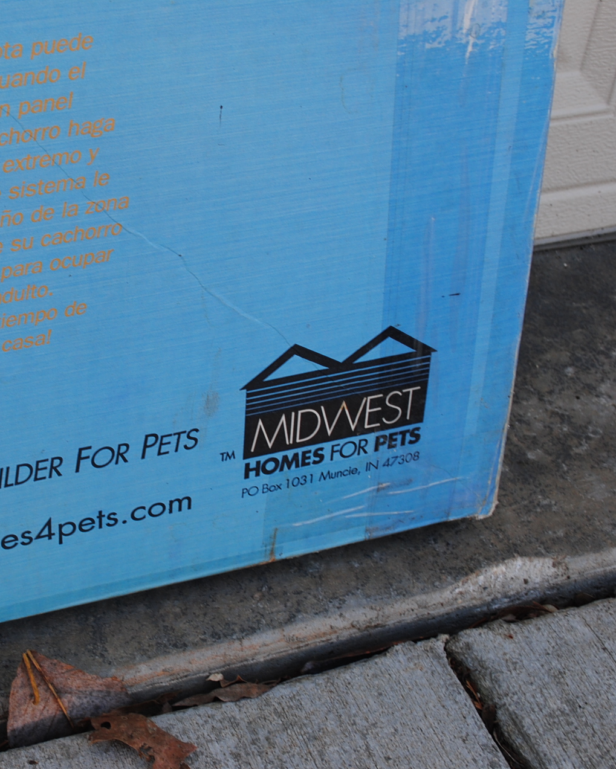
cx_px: 102
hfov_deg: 24.9
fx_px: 1367
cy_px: 390
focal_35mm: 60
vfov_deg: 31.4
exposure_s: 1/60
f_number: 7.1
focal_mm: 28
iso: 100
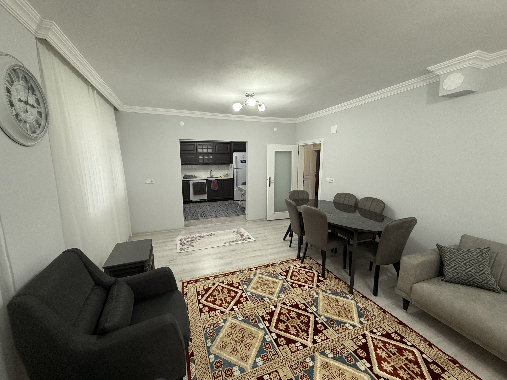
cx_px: 254
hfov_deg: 102.1
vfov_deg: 85.7
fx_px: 205
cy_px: 190
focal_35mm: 14
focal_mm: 2.22
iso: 320
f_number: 2.2
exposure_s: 1/100
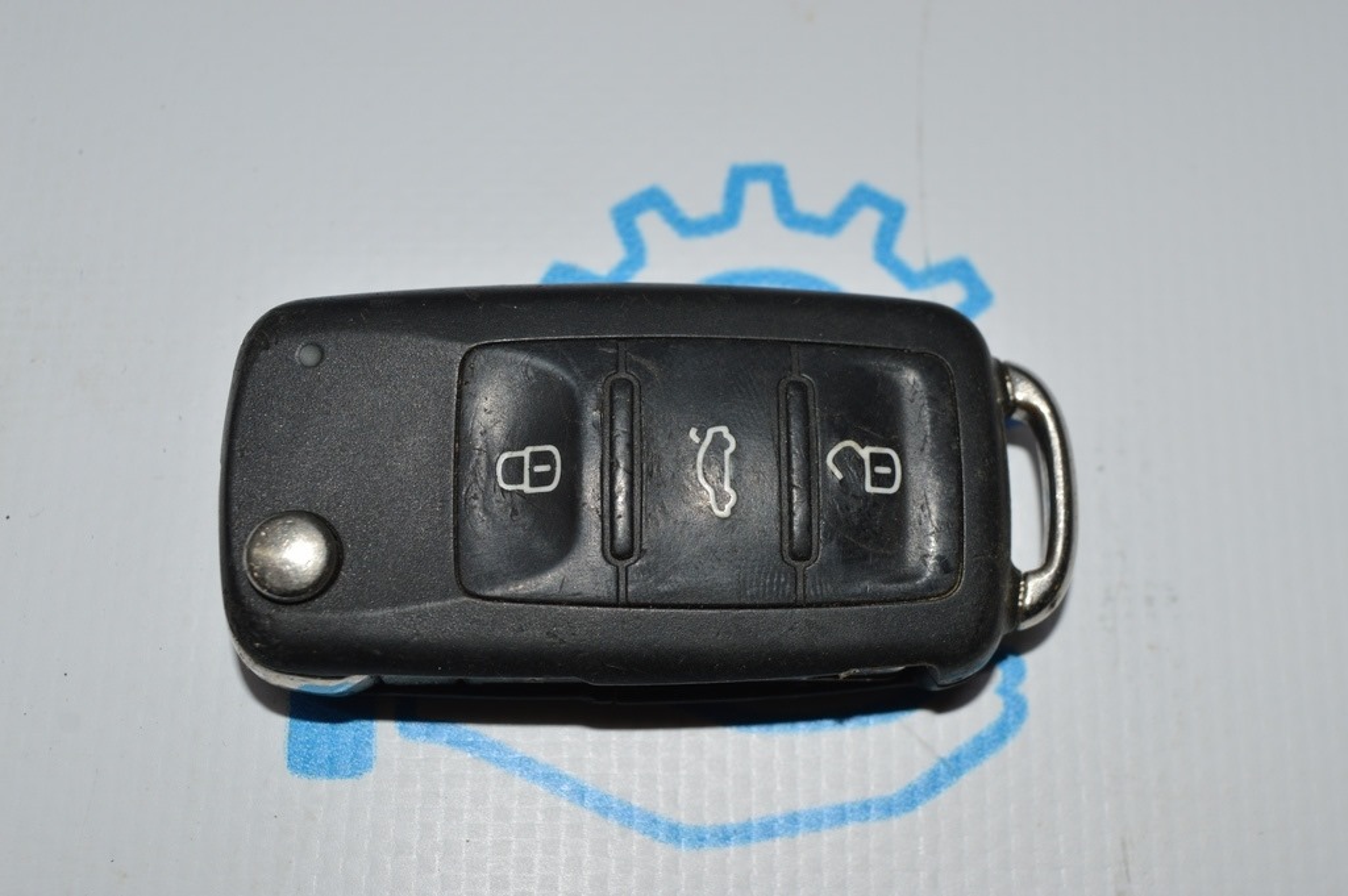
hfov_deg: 36.9
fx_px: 2020
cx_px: 674
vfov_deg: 25.0
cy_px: 448
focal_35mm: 54
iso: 100
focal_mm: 36
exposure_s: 1/60
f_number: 8
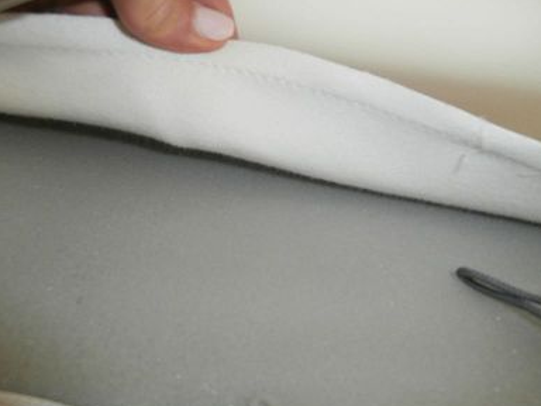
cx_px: 279
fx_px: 391
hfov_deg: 69.4
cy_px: 209
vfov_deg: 54.9
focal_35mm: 25
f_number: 3
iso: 200
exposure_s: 1/30
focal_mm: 4.2
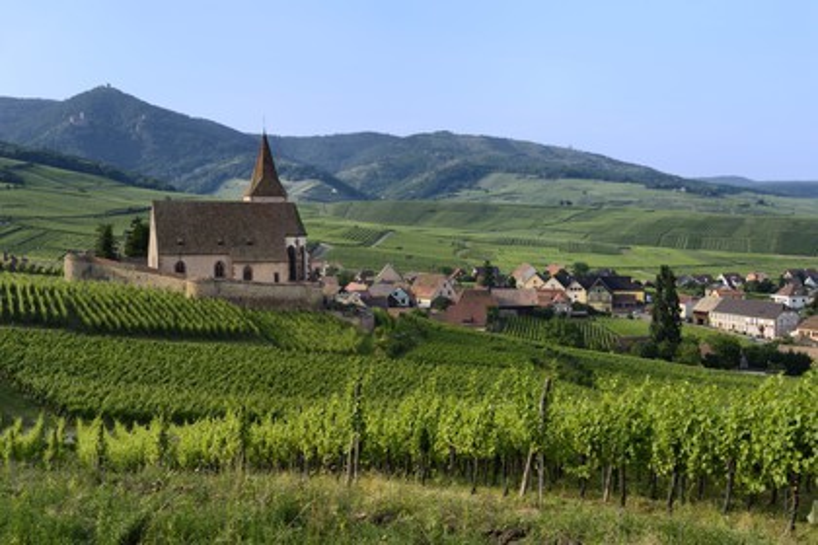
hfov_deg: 41.1
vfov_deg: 28.1
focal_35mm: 48
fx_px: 1091
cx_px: 409
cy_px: 272
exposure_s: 1/250
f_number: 8
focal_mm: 48
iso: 200
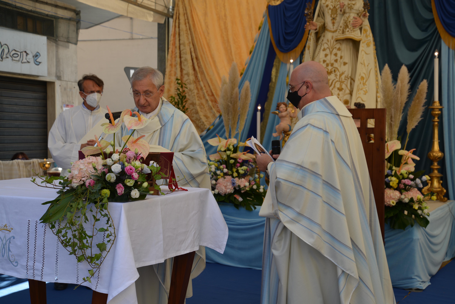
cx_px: 228
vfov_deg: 24.6
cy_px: 152
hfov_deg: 36.2
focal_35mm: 55
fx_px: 695
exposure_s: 1/160
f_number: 6.3
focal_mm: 55
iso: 100
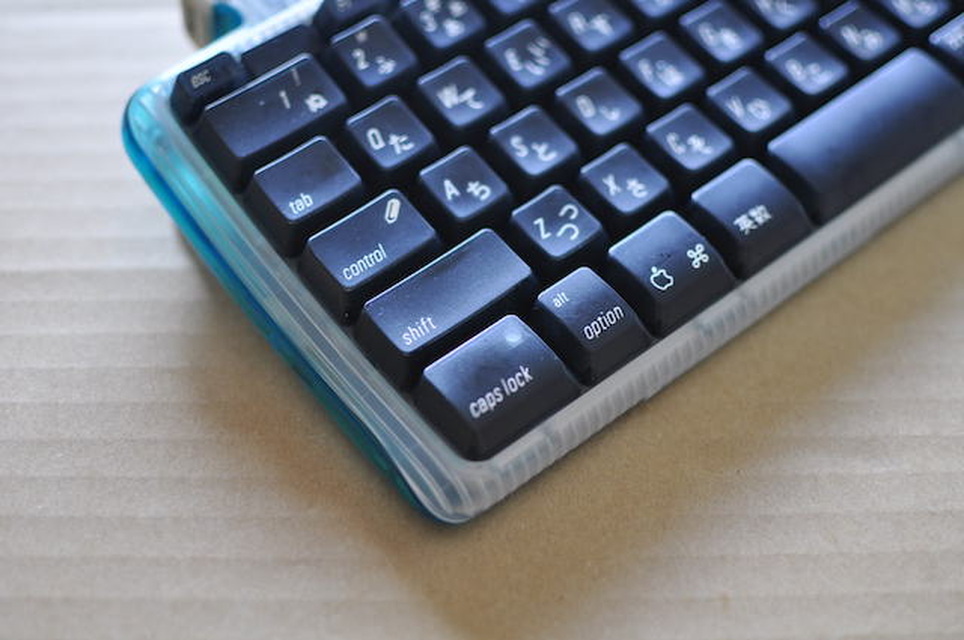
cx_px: 482
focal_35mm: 52
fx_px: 1404
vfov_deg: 25.7
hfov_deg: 37.9
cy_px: 320
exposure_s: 1/30
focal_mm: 35
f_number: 2
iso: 200
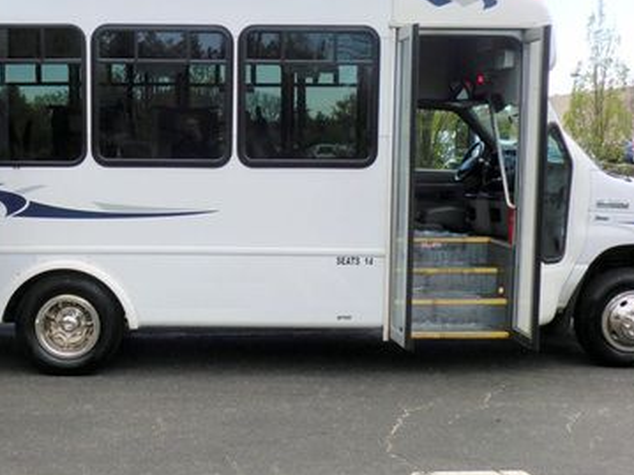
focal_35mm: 57
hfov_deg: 33.3
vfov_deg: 25.6
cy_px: 254
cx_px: 180
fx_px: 1044
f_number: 3.5
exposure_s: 1/400
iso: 50
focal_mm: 5.8
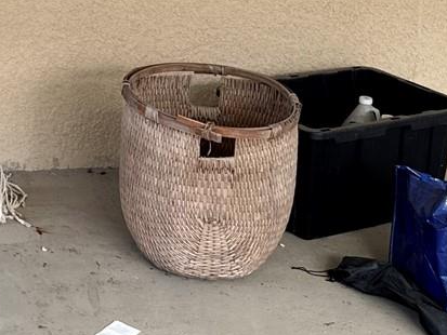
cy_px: -153
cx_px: -17
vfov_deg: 14.9
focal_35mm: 93
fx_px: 1201
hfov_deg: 20.3
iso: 64
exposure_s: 1/171
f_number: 1.78
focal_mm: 6.76
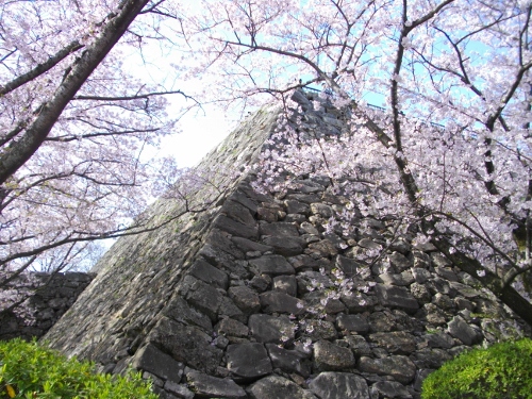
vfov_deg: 44.2
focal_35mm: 32
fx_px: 492
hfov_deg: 56.8
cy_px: 200
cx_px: 266
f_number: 2.9
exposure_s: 1/500
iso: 100
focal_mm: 5.7
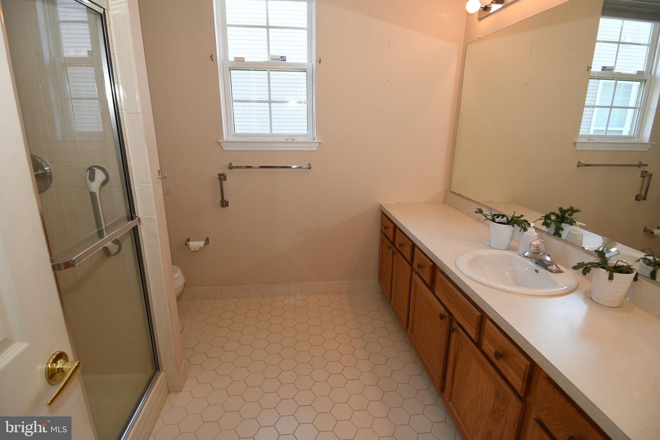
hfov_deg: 90.0
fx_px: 330
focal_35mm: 18
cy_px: 220
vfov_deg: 67.4
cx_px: 330
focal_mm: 12
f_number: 5
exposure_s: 1/60
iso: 200
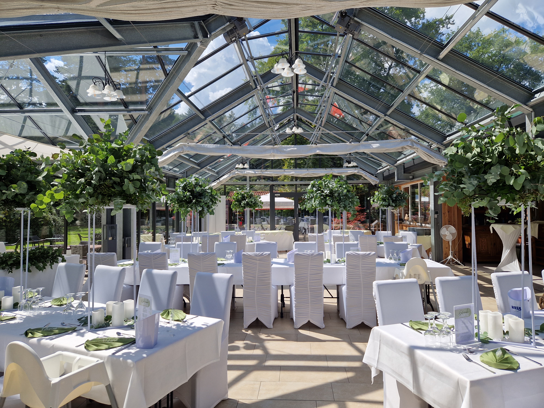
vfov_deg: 58.9
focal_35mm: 23
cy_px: 204
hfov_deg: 73.9
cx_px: 272
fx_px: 361
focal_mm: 5.4
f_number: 1.8
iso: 50
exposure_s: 1/1652
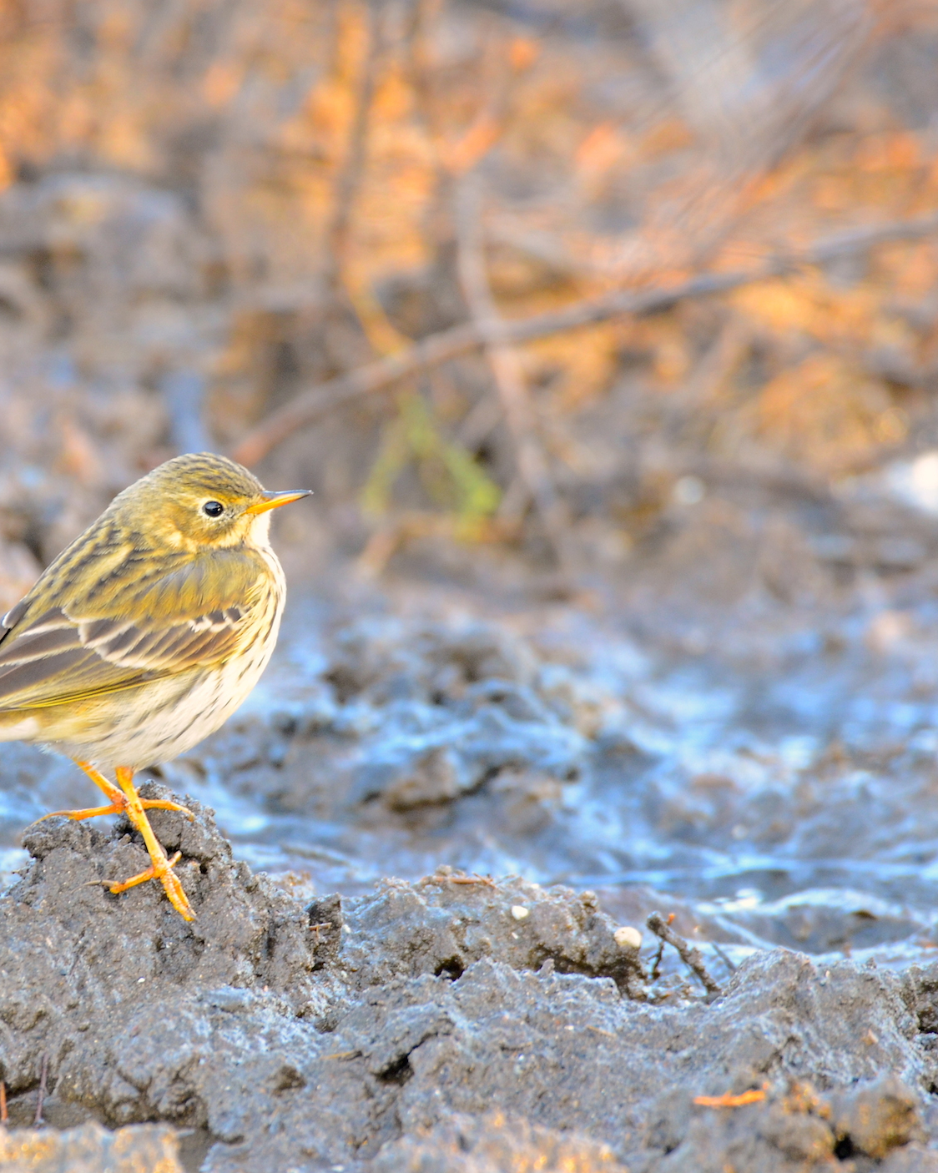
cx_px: 199
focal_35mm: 1275
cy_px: 586
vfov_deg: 1.5
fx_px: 44264
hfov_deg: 1.2
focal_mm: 600
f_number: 8
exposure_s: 1/50
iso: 800
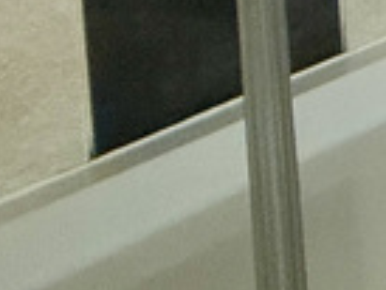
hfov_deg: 10.3
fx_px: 1094
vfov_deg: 10.2
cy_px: -622
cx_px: 1268
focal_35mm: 98
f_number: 2.2
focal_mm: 2.22
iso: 160
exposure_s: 1/72
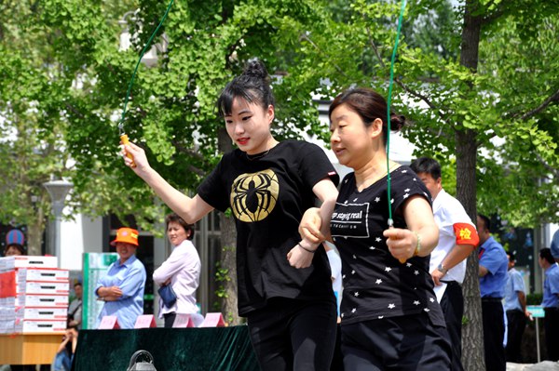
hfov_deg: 13.1
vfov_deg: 8.7
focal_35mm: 158
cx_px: 280
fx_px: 2444
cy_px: 186
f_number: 9.5
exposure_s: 1/350
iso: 200
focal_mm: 105
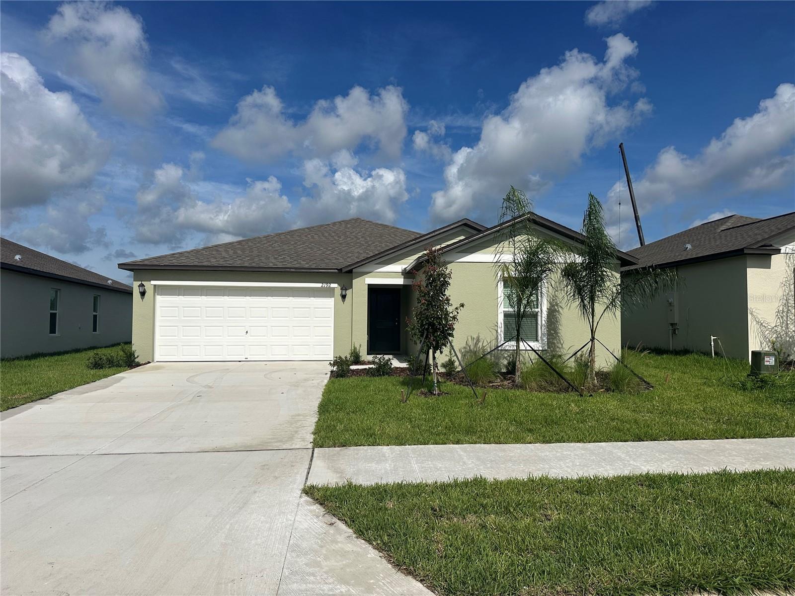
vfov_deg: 56.8
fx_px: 551
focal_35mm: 24
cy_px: 298
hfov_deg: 71.6
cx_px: 398
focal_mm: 6.86
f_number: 1.78
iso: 80
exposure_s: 1/13699
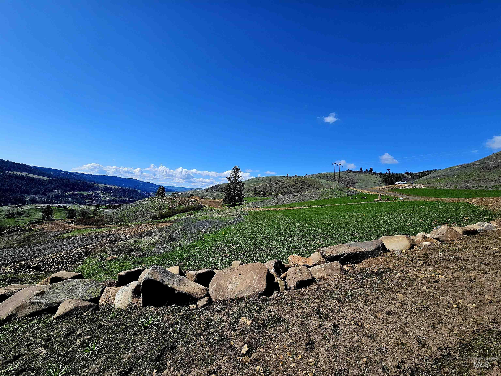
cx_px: 250
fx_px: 188
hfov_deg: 106.2
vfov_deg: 89.9
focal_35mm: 13
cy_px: 188
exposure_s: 1/3333
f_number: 2.2
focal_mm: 2.2
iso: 50
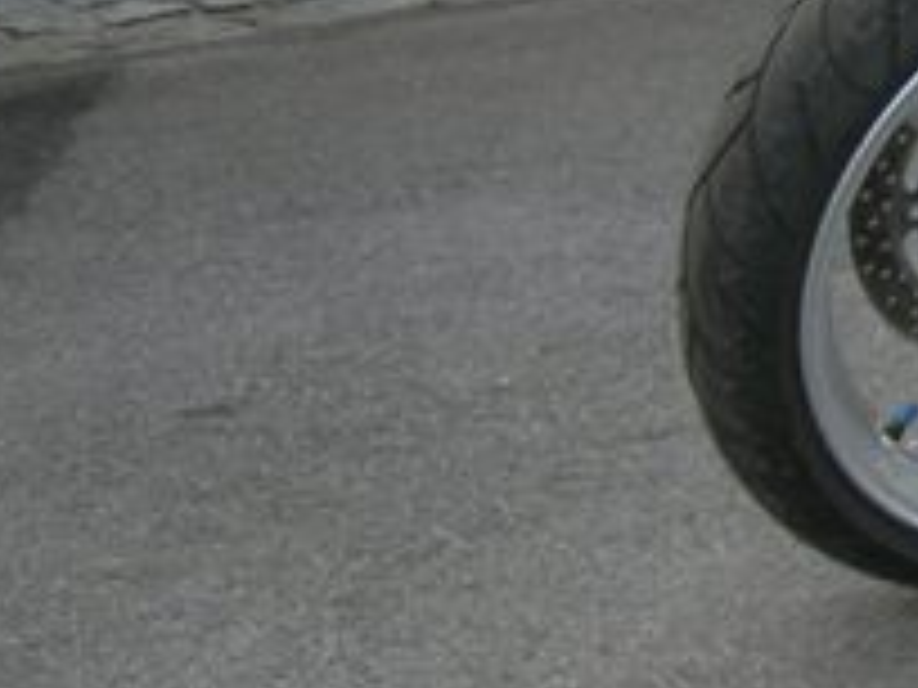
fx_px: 3792
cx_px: 1588
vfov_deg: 10.3
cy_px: -27
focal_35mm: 143
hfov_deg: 12.7
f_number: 2.8
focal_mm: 7.8
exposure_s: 1/67.5
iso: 50
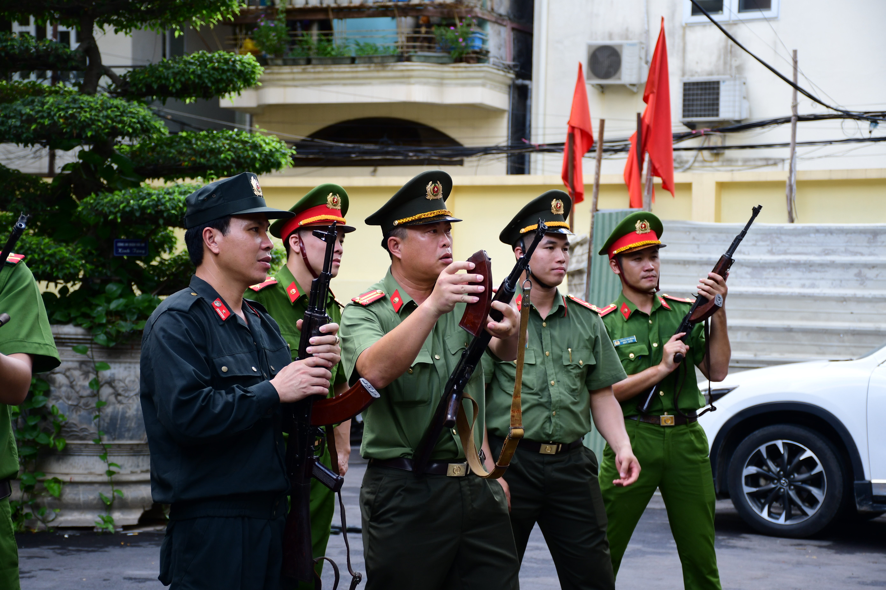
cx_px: 443
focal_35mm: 84
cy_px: 295
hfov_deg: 24.2
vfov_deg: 16.3
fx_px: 2067
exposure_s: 1/200
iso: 320
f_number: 4.8
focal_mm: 56
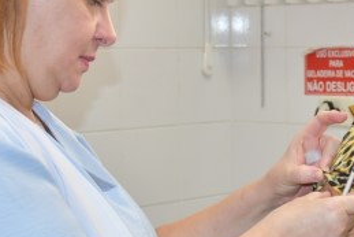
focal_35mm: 111
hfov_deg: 18.2
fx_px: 1092
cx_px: 283
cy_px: 149
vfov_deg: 12.3
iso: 800
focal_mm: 30
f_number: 5
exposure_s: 1/160
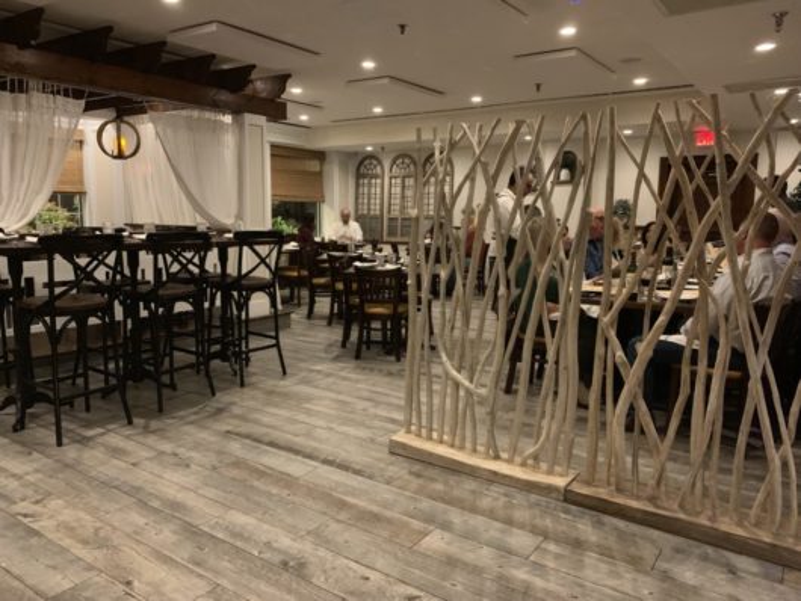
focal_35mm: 26
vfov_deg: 53.1
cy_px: 300
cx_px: 400
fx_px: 602
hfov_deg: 67.3
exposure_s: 1/24
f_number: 1.8
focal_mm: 4.25
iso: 640
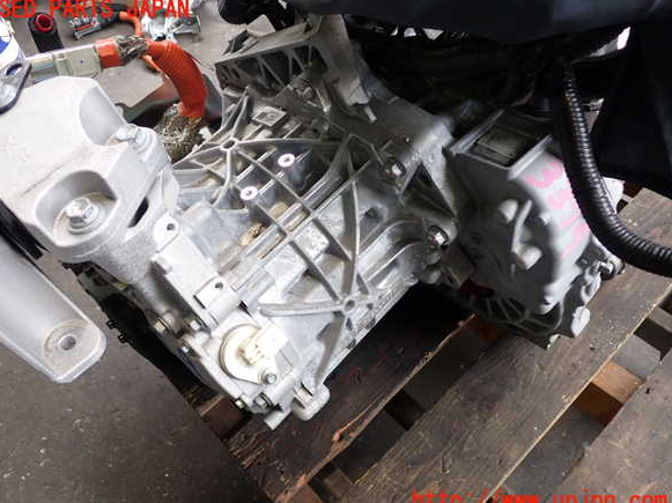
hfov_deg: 58.4
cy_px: 256
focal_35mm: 31
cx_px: 326
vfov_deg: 45.4
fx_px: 601
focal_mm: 5.4
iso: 200
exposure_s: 1/100
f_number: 2.3
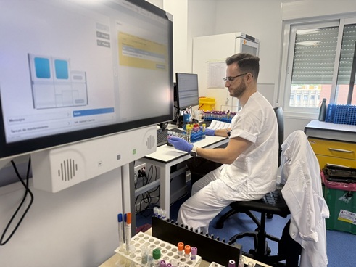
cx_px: 178
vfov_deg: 56.8
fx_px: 247
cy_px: 134
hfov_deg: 71.6
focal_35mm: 24
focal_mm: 6.76
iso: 80
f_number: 1.78
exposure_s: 1/100
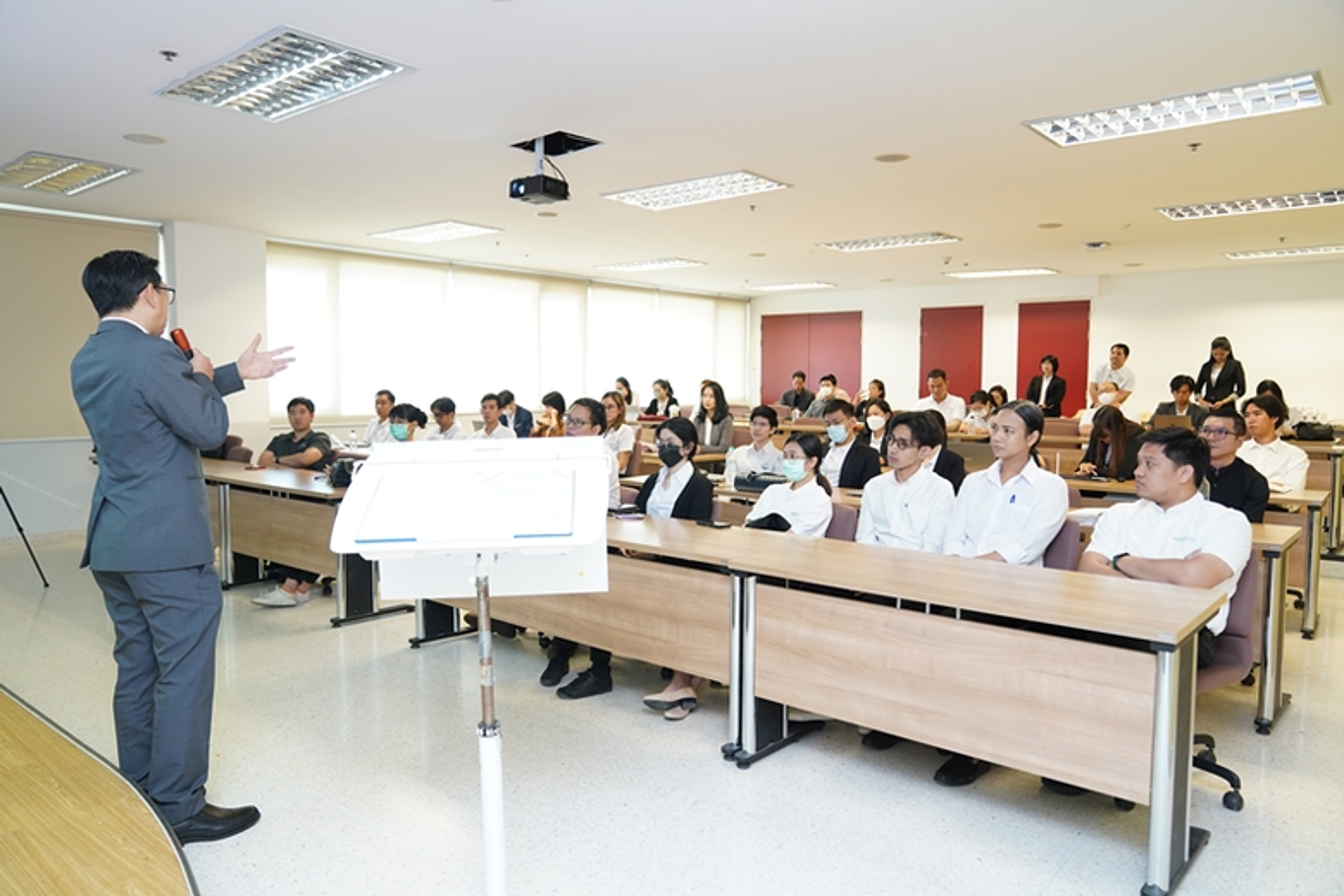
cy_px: 448
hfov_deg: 73.7
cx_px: 672
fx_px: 896
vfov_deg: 53.1
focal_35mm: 24
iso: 1600
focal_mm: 24
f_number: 2.8
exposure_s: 1/160
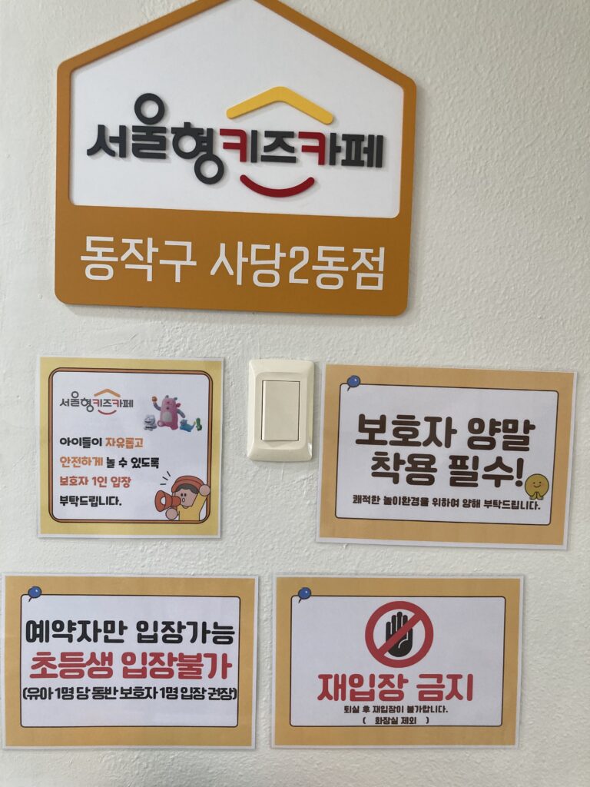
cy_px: 394
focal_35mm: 28
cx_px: 295
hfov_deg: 49.7
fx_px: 636
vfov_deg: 63.4
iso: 80
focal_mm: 3.99
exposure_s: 1/60
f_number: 1.8
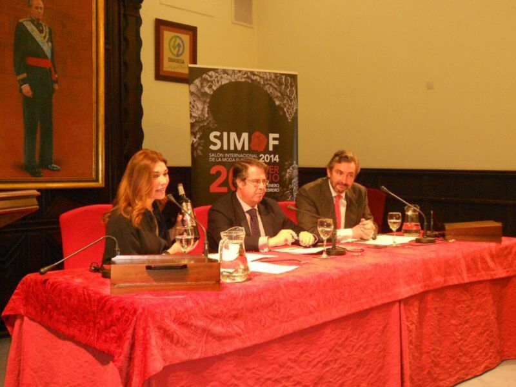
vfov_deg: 33.6
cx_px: 258
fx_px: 641
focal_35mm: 43
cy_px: 194
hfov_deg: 43.9
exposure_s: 1/30
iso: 500
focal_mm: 7.7
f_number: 4.2
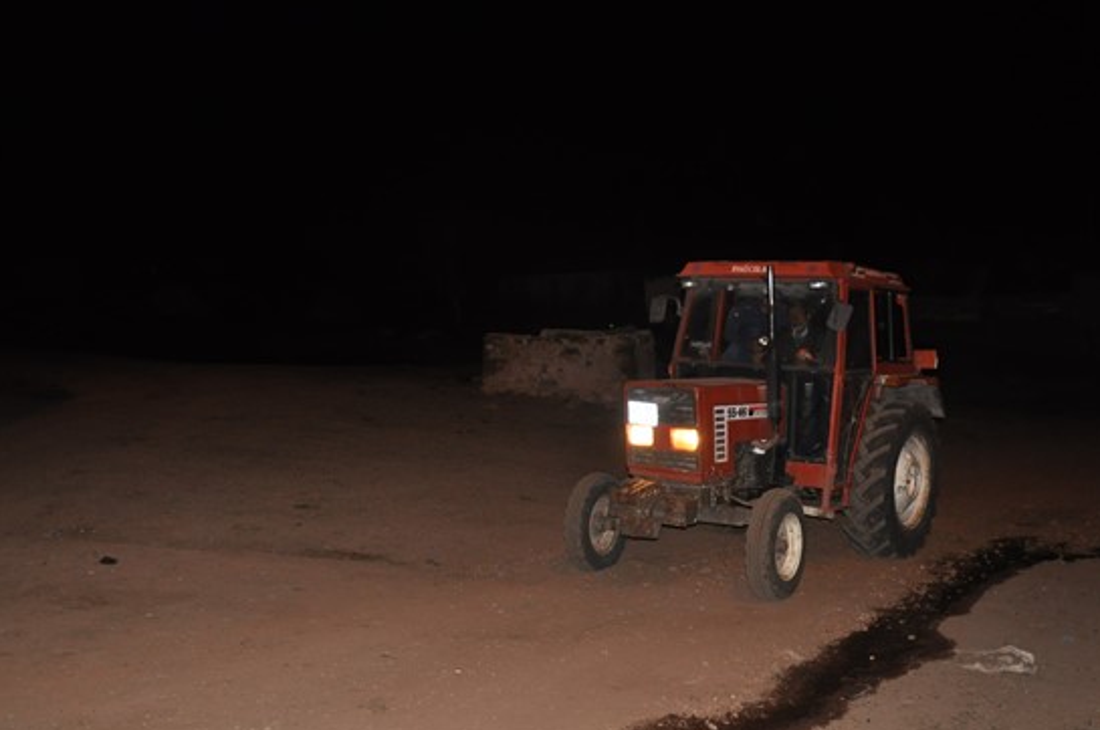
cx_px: 557
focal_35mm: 38
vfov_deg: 35.2
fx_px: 1147
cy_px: 307
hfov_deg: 51.2
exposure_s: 1/60
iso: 1000
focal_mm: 21
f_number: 4.5
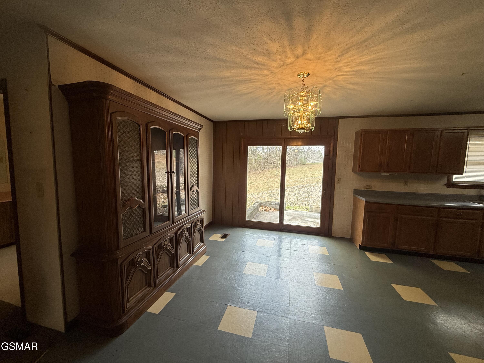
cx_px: 242
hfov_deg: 102.1
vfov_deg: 85.7
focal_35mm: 14
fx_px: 196
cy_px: 182
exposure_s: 1/120
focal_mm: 2.22
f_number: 2.2
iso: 100
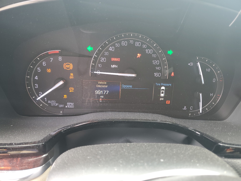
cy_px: 90
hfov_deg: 67.3
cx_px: 120
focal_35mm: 26
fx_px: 181
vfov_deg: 53.1
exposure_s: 1/60.2
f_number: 1.5
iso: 57
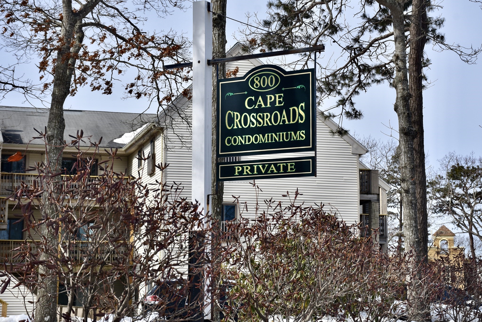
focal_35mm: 75
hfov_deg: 27.0
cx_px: 241
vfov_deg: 18.2
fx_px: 1004
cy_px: 161
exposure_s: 1/500
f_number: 8
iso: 180
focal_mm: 50
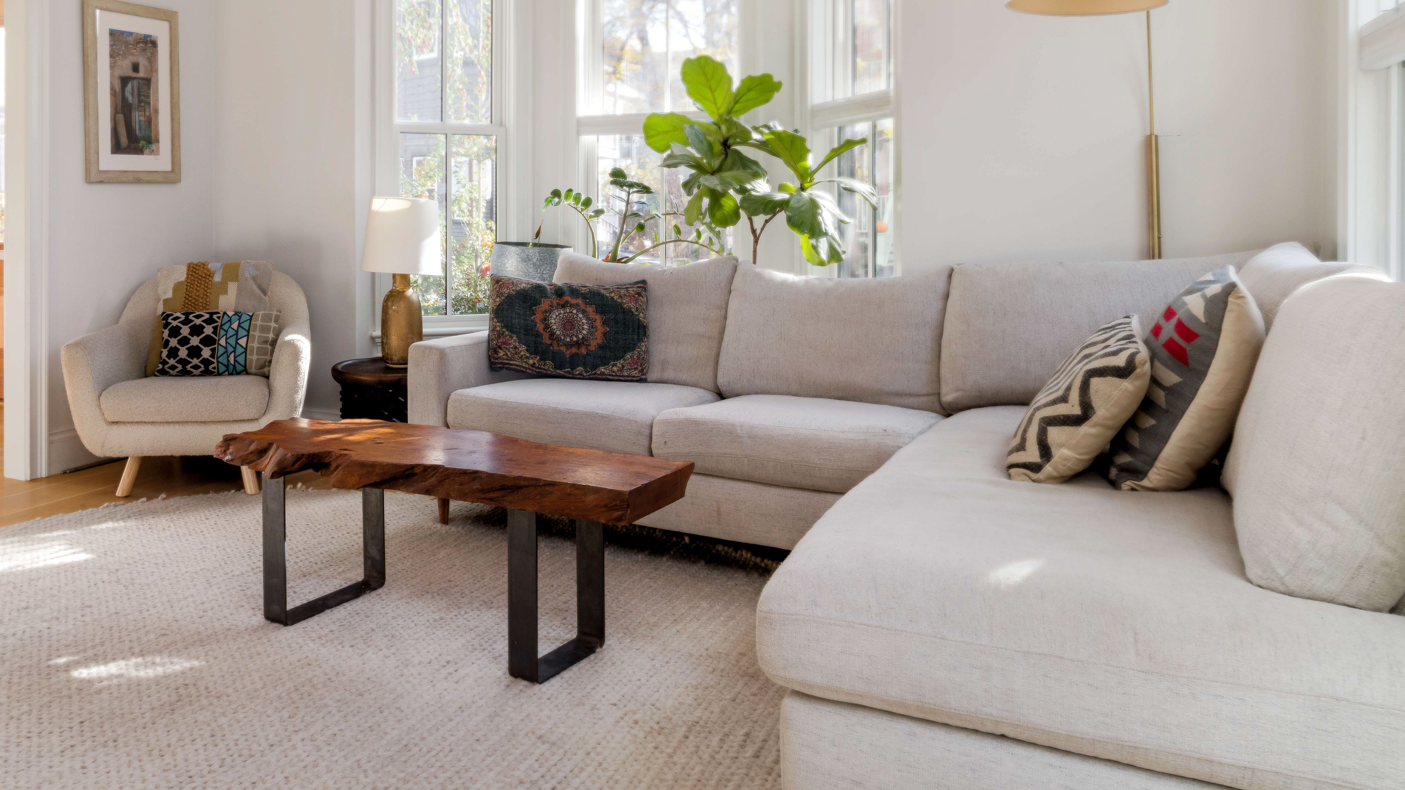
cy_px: 258
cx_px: 446
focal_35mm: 28
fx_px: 1043
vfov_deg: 40.9
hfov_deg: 65.7
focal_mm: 16
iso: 250
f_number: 9
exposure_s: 1/10
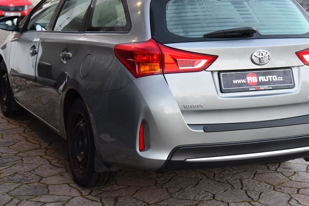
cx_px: 171
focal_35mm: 71
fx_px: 610
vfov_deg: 19.2
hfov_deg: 28.4
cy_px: 81
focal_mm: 58
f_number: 4
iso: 500
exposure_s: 1/60
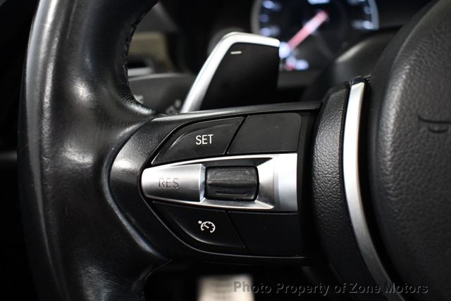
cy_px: 150
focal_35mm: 42
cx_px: 226
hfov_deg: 46.4
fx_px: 527
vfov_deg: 32.0
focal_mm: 21
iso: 3200
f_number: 3.8
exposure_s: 1/125
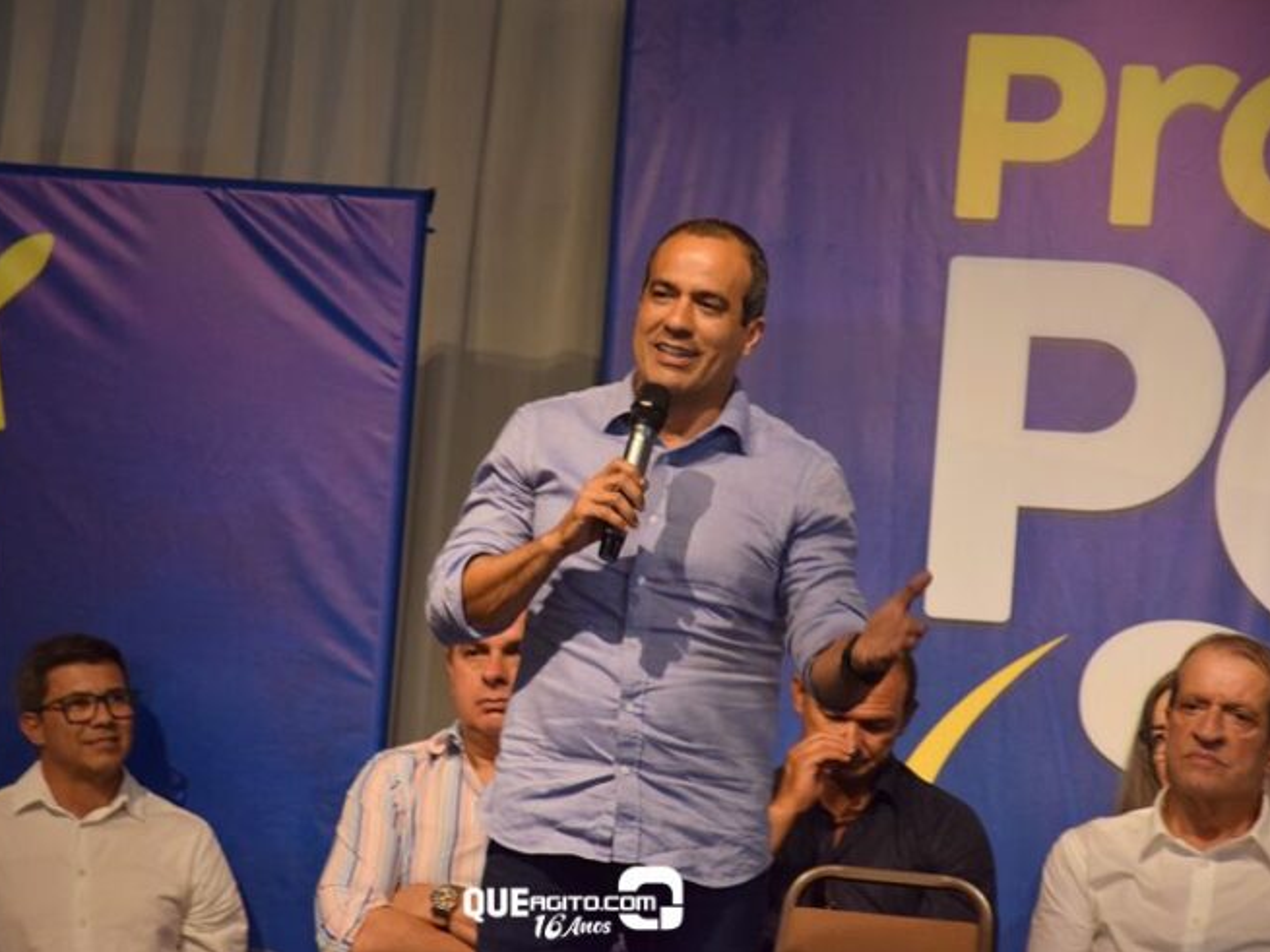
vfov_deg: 8.7
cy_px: 477
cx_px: 570
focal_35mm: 172
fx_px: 6293
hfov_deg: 11.5
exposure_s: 1/60
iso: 1000
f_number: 5.6
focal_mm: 105
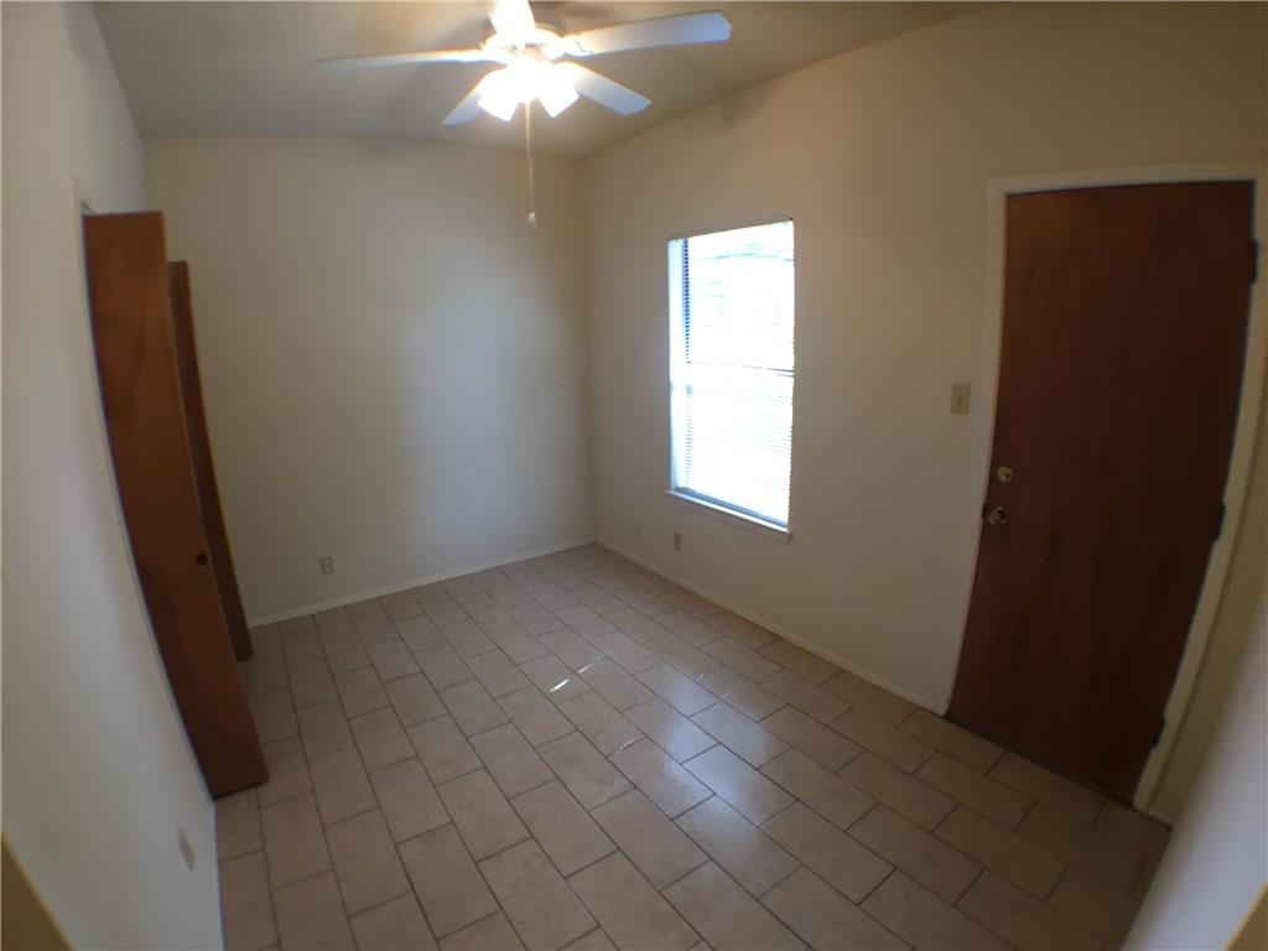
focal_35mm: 29
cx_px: 634
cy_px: 476
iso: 80
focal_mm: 4.15
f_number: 2.2
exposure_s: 1/33
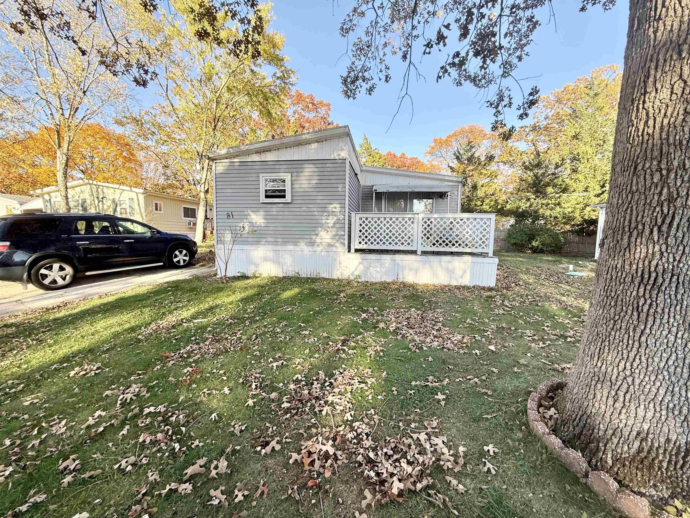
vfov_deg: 85.7
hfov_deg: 102.1
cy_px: 259
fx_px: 279
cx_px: 345
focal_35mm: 14
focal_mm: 2.22
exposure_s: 1/398
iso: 64
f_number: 2.2
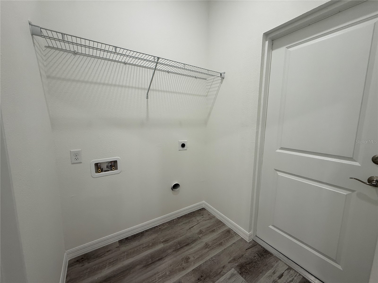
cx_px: 189
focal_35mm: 14
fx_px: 153
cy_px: 142
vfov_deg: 85.7
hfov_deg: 102.1
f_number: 2.2
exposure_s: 1/120
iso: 125
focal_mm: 2.22
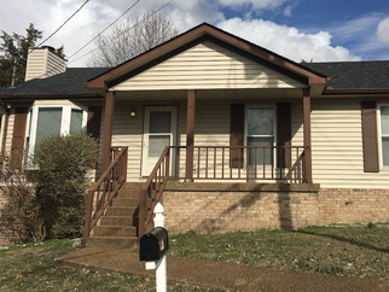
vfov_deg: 39.6
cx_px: 231
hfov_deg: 51.0
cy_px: 123
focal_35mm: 36
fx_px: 405
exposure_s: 1/3497
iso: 25
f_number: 2.2
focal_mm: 4.15
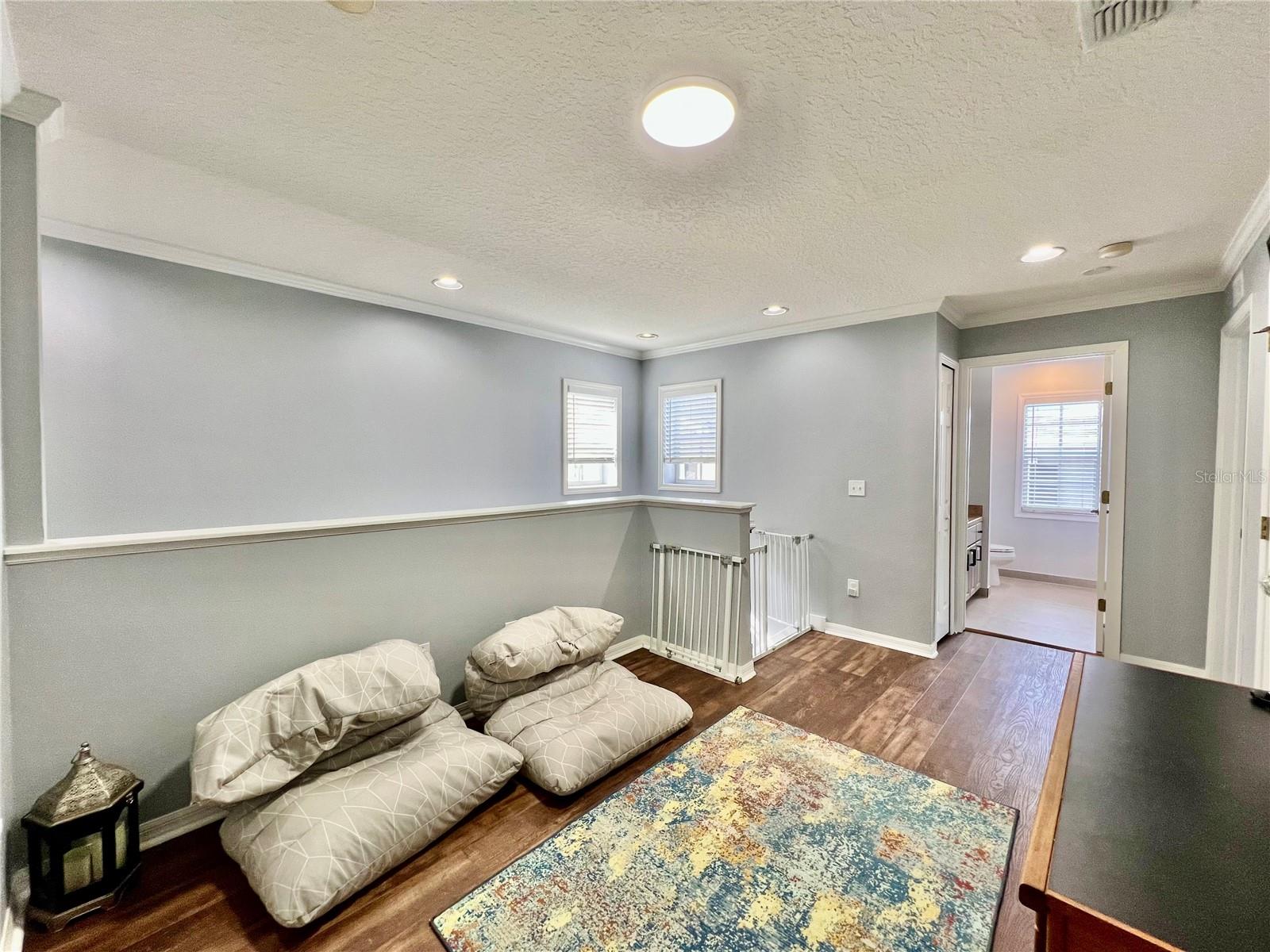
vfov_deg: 89.9
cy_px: 476
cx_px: 635
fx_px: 477
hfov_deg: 106.2
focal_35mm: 13
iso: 125
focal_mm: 1.57
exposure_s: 1/60
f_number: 1.8
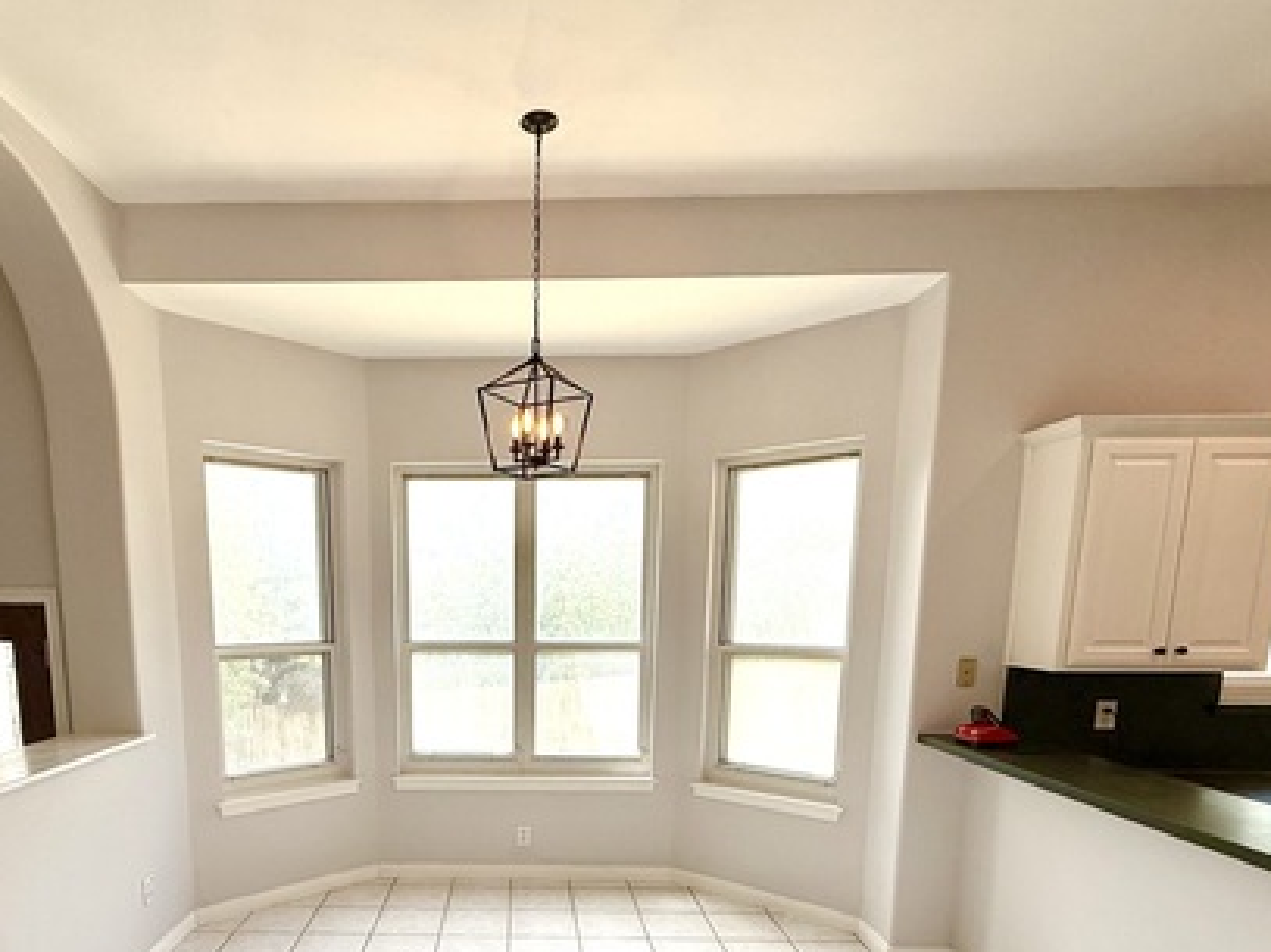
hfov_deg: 75.4
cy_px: 737
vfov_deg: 57.3
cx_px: 500
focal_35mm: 22
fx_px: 808
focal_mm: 2.22
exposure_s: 1/361
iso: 64
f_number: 2.2
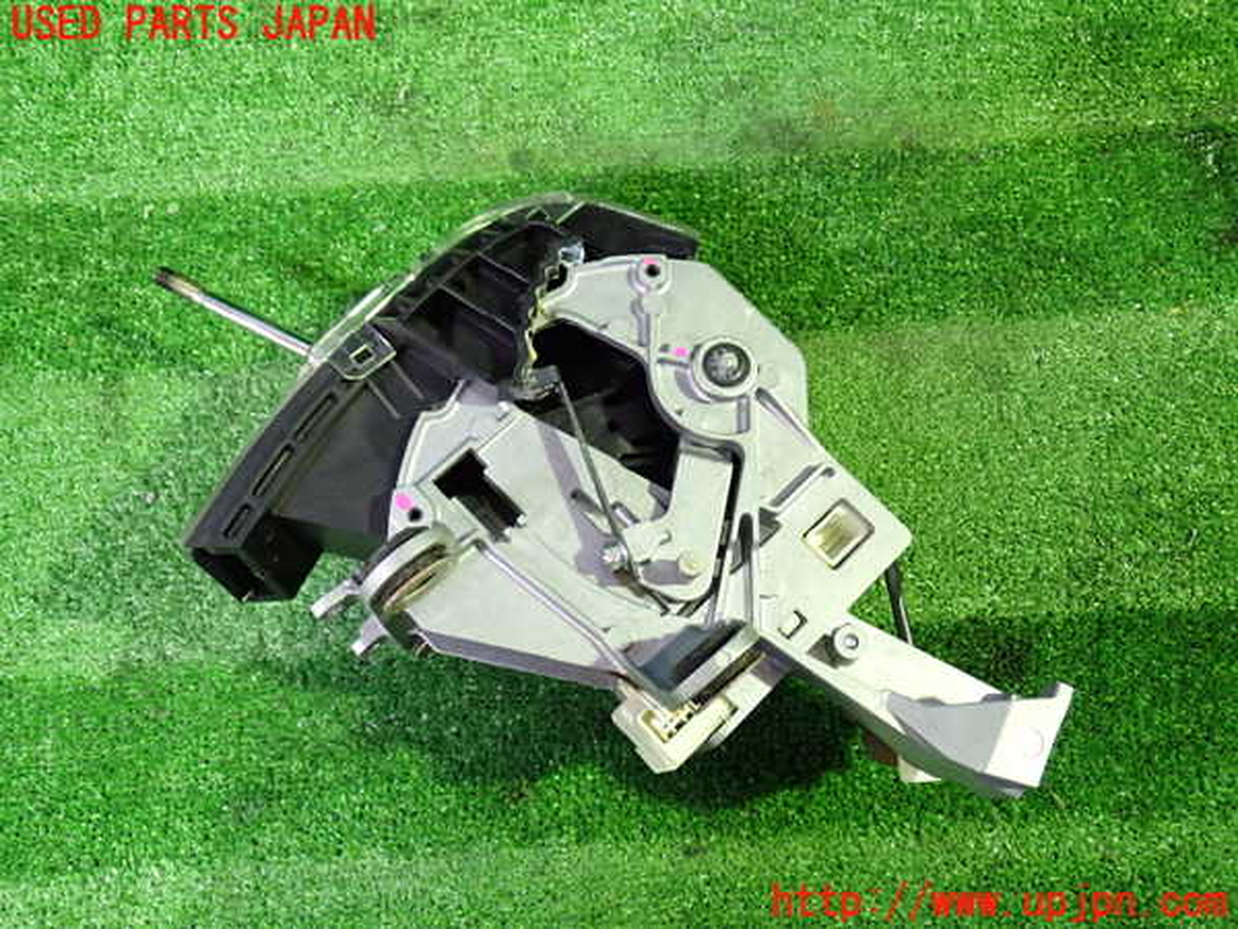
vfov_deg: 46.8
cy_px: 464
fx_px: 1073
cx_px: 619
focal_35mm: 30
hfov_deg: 60.0
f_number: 2.3
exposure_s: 1/30
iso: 640
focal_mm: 5.4
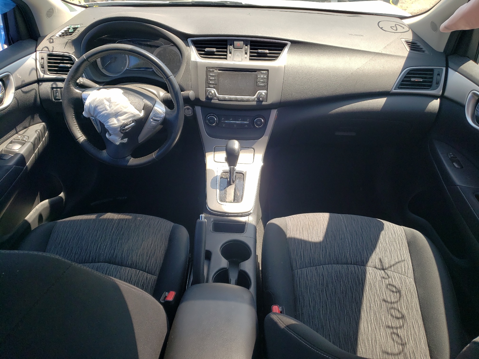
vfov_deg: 53.1
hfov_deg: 67.3
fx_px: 360
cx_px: 240
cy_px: 180
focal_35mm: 26
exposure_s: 1/556
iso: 50
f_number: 1.5
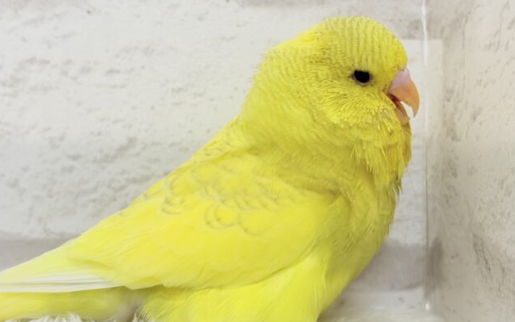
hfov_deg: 36.3
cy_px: 160
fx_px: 786
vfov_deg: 23.2
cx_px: 258
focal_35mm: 56
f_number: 1.6
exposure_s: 1/100
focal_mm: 5.96
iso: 80
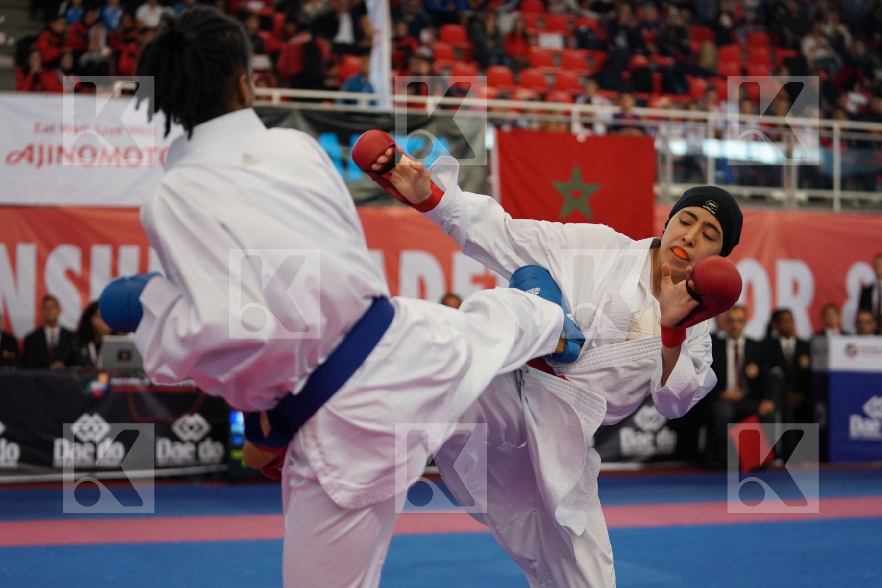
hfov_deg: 28.1
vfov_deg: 18.9
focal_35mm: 72
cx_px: 441
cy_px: 294
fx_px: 1764
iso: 2000
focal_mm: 72
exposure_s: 1/1000
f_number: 2.8
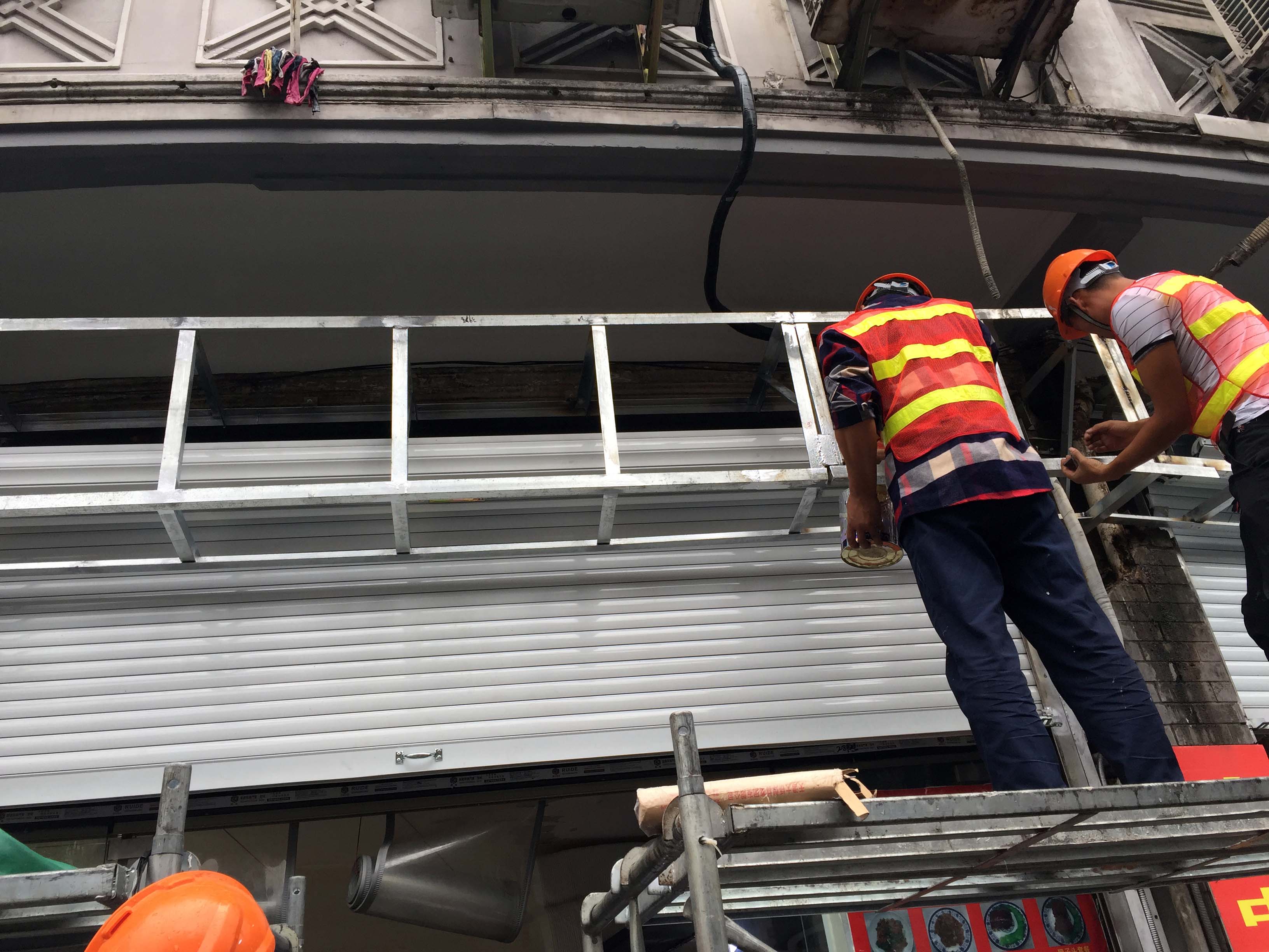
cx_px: 634
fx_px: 1063
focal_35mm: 29
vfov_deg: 48.2
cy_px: 476
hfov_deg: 61.7
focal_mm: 4.15
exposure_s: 1/218
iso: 32
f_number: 2.2
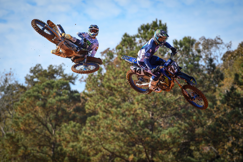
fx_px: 2025
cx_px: 122
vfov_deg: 4.6
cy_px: 81
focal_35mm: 300
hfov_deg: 6.9
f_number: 7.1
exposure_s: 1/1250
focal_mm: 300
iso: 1000
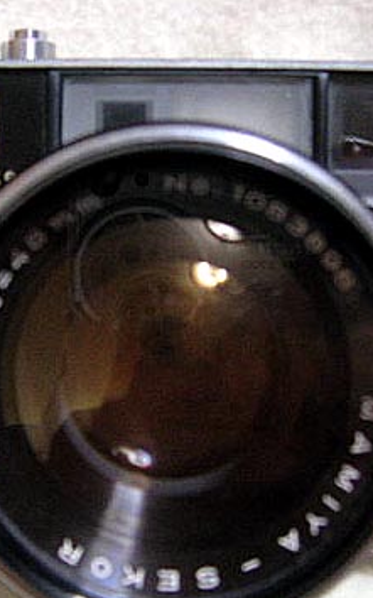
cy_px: 318
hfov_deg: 21.2
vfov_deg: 33.5
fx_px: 993
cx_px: 149
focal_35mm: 61
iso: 172
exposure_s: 1/4.7
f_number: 2.8
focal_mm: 5.7
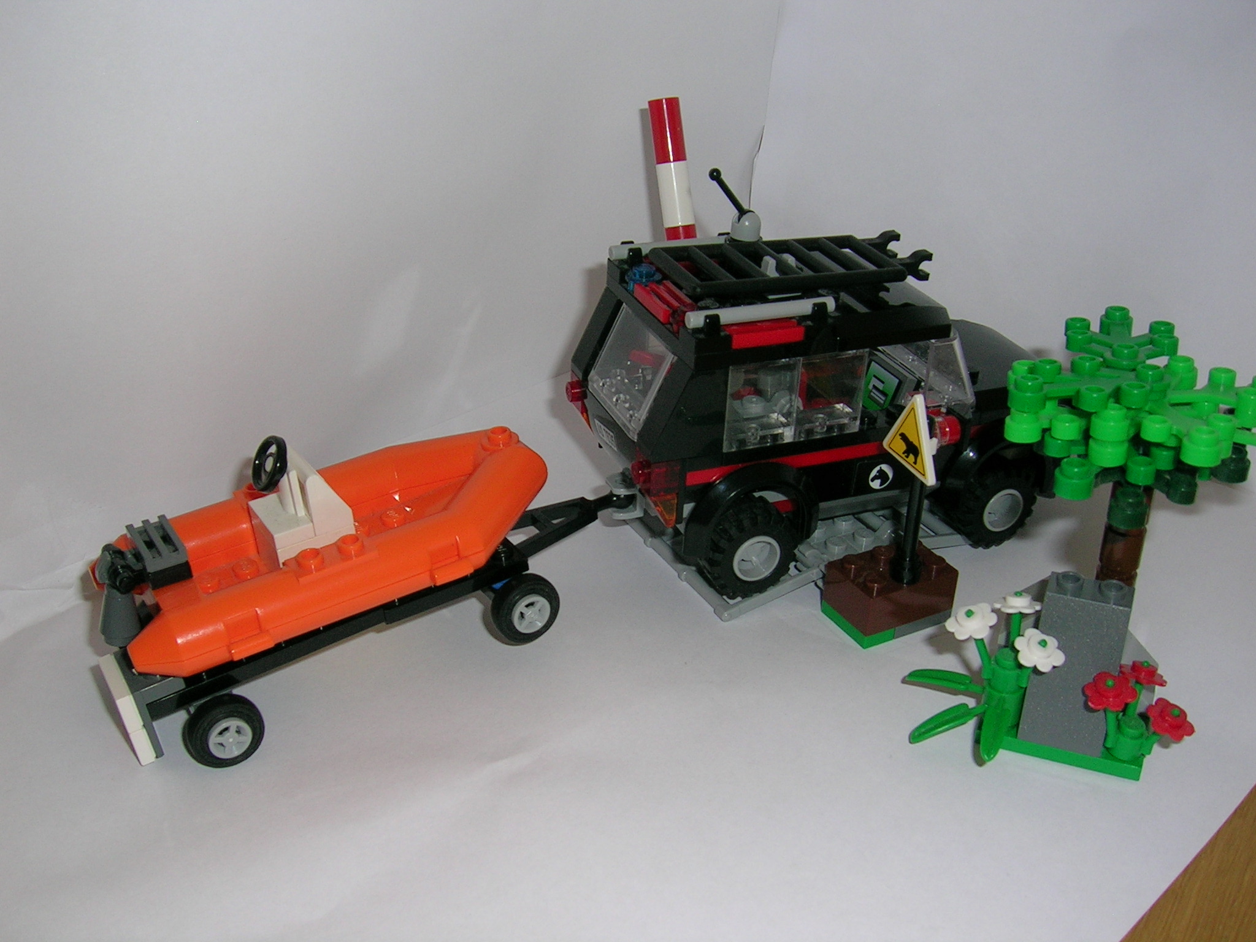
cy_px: 471
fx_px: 1270
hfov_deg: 52.6
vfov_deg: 40.7
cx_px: 628
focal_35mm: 35
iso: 50
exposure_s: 1/60.1
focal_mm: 5.4
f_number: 4.8
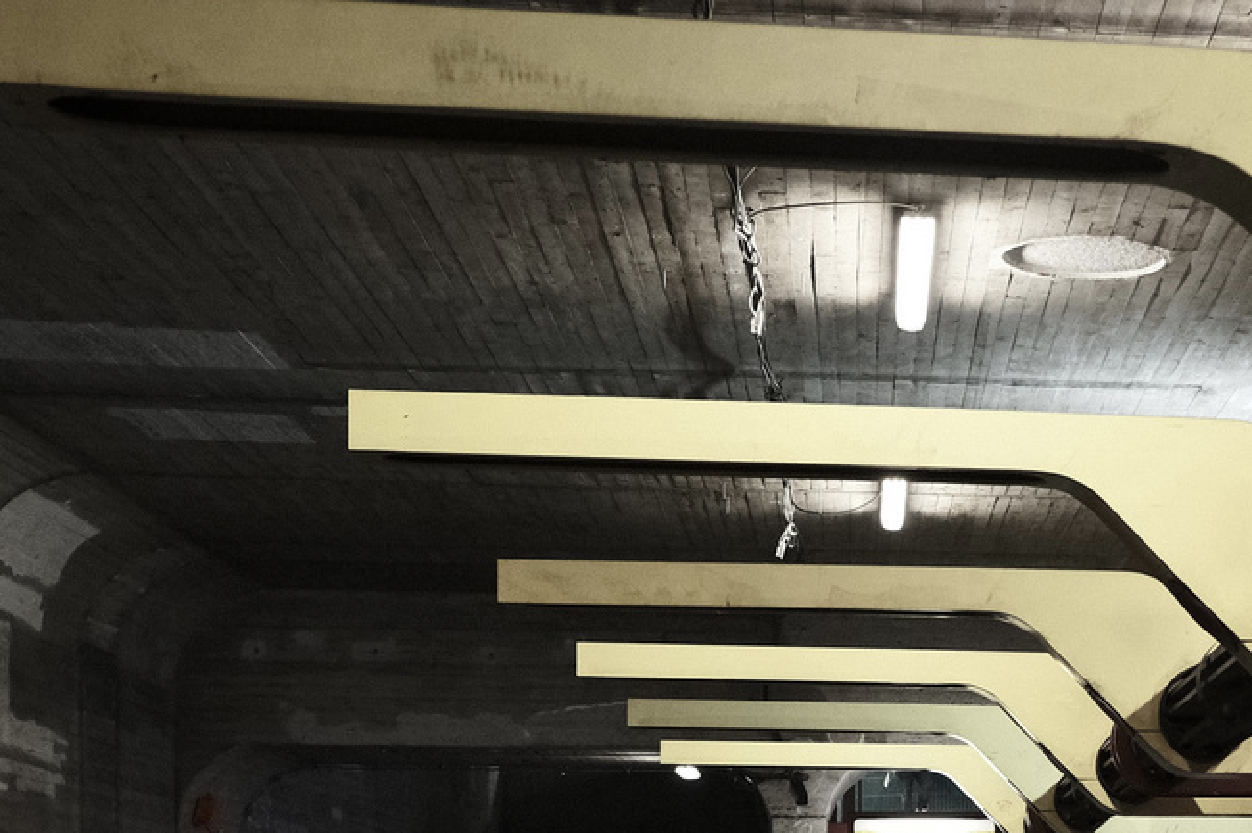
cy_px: 977
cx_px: 1340
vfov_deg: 15.2
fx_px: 3024
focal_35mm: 87
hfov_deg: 22.2
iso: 2000
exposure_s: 1/80
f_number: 3.2
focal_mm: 23
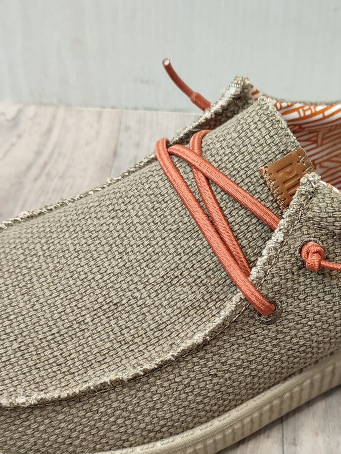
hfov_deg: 26.0
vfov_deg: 34.2
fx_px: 736
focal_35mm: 56
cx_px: 215
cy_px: 275
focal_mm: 6.04
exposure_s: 1/50
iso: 137
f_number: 1.9
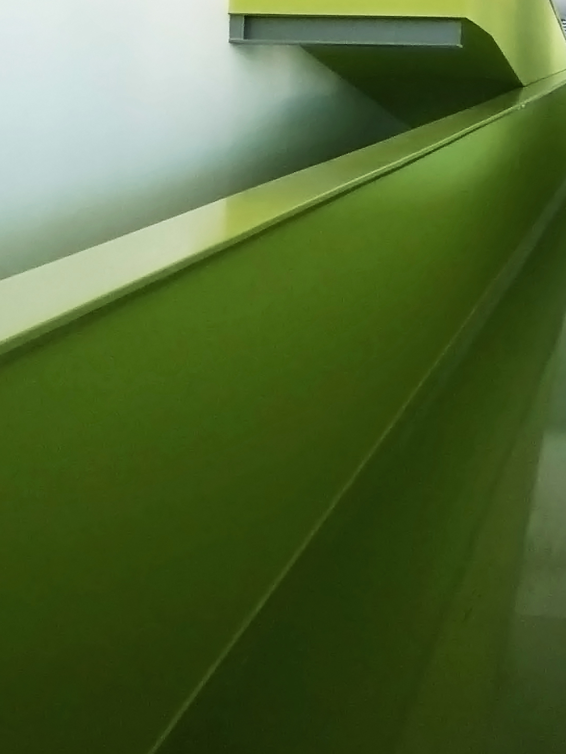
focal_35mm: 63
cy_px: -115
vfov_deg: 27.6
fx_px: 1373
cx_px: 398
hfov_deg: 23.1
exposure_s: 1/30
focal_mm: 4.4
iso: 160
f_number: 2.8
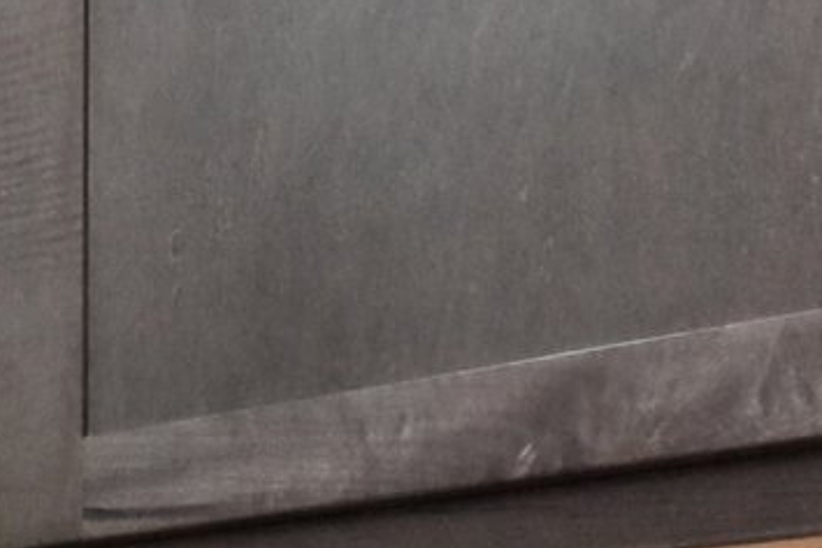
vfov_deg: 15.0
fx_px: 1849
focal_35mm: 81
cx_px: -868
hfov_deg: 17.3
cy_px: 944
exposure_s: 1/15
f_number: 8
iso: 3600
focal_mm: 14
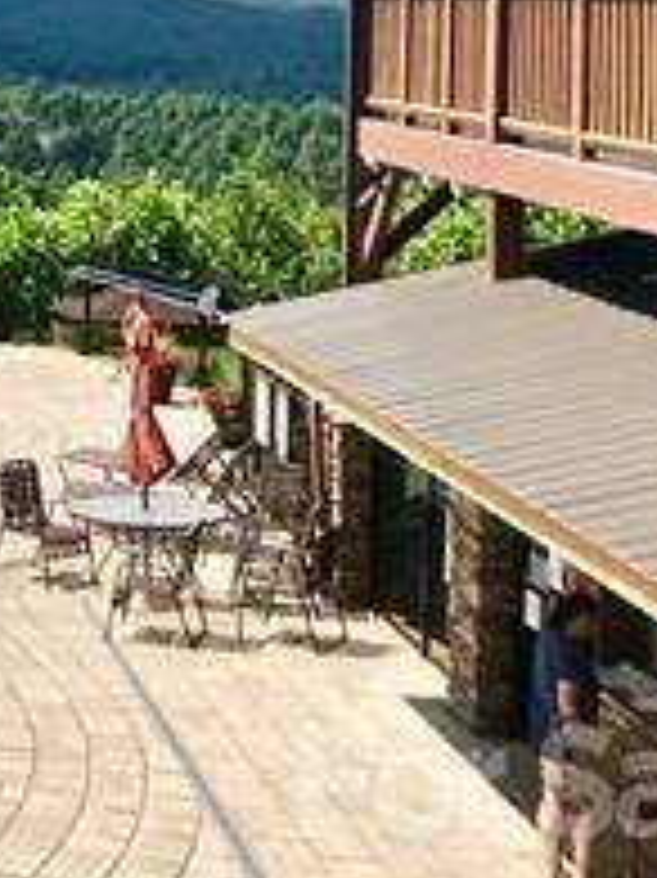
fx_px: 2331
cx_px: -576
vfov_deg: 20.8
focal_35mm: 92
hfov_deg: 14.0
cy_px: 54
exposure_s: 1/5051
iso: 20
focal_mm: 3.99
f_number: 1.8
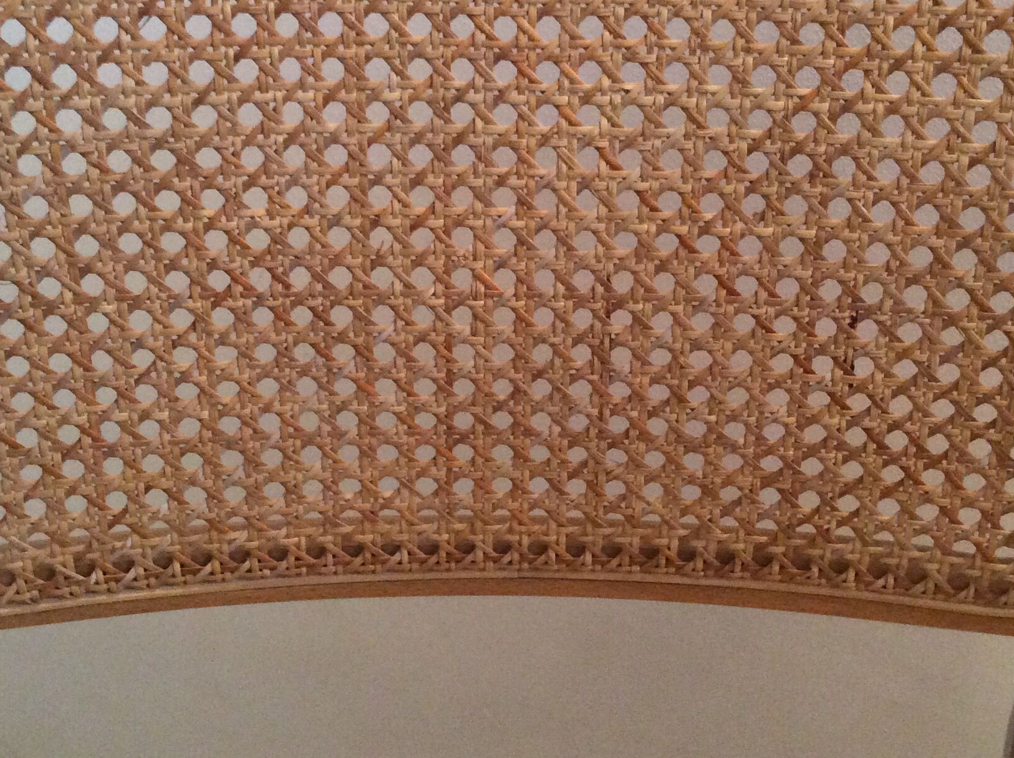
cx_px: 483
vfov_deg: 28.3
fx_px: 1492
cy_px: 238
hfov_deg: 37.5
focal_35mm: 51
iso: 320
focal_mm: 3.3
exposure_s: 1/20
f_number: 2.4
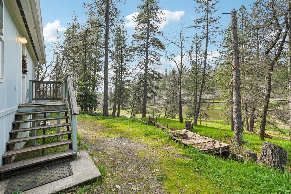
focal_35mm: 16
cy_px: 97
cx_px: 146
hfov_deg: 96.8
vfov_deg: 73.7
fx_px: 129
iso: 400
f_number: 8
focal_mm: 16
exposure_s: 1/320
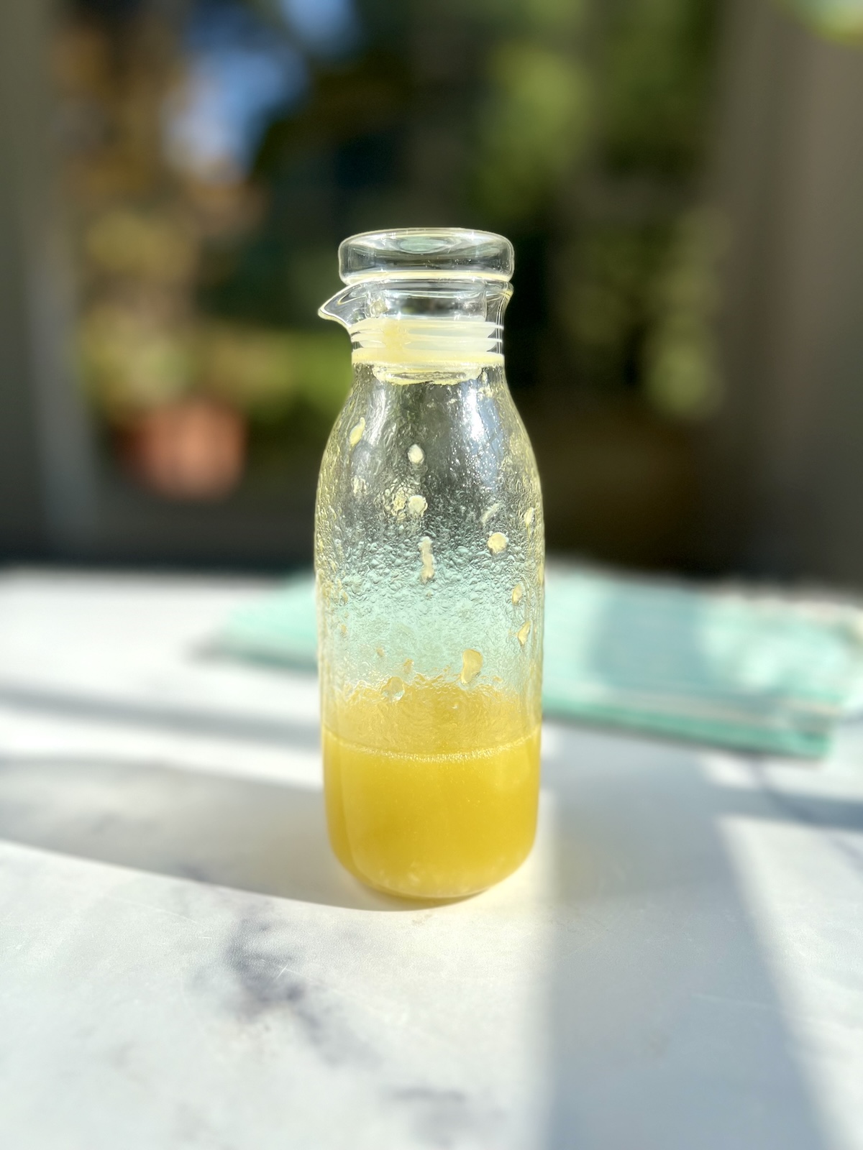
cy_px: 575
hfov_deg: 53.1
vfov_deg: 67.3
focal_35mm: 26
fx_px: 864
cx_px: 432
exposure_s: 1/4444
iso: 50
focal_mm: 5.7
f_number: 1.5
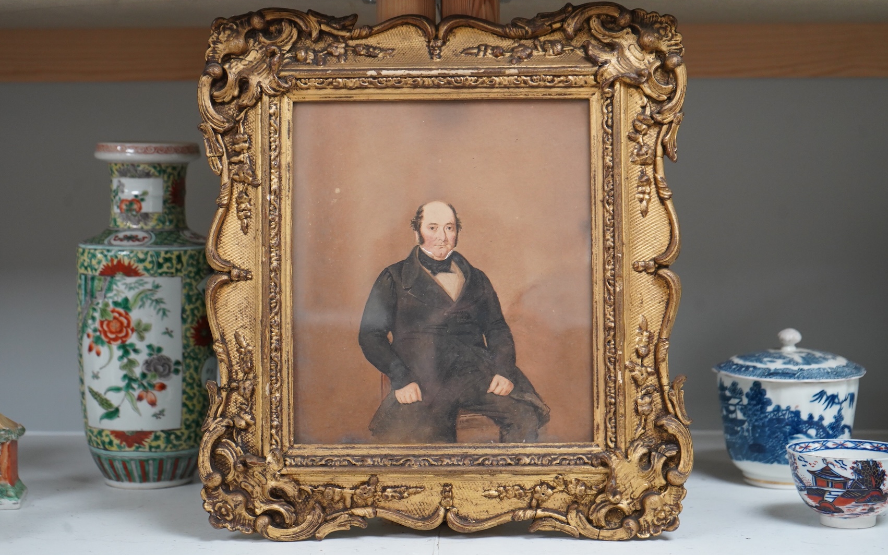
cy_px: 274
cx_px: 440
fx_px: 1743
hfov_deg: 28.6
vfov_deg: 18.1
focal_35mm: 72
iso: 2500
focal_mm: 70
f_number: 5.6
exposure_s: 1/125
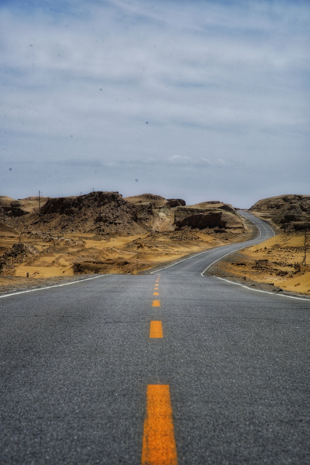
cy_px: 232
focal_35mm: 110
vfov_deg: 18.6
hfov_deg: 12.5
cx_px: 155
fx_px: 1419
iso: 100
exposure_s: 1/200
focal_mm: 110
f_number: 11
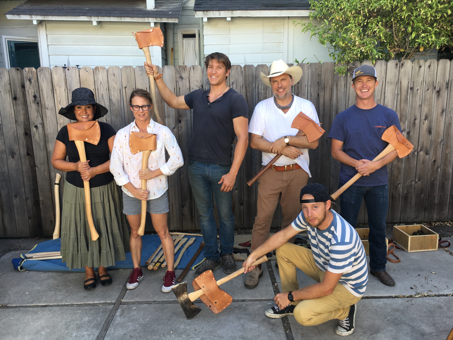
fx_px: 380
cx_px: 226
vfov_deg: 48.2
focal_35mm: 29
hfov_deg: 61.7
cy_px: 170
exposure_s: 1/120
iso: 25
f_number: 2.2
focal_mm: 4.15
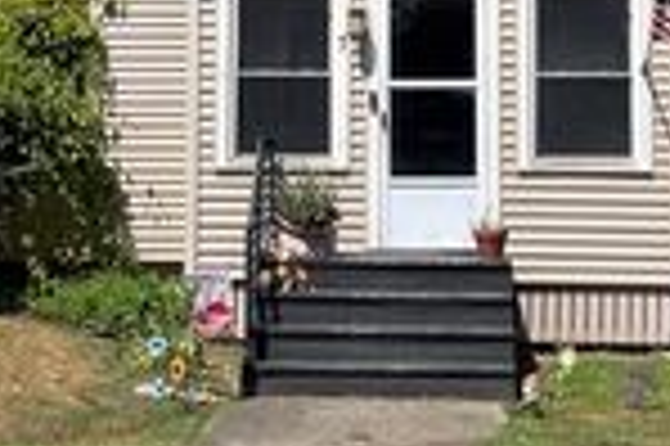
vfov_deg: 14.8
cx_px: 400
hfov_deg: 22.4
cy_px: 29
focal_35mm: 91
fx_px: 1692
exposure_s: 1/4831
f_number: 1.6
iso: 50
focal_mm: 4.2
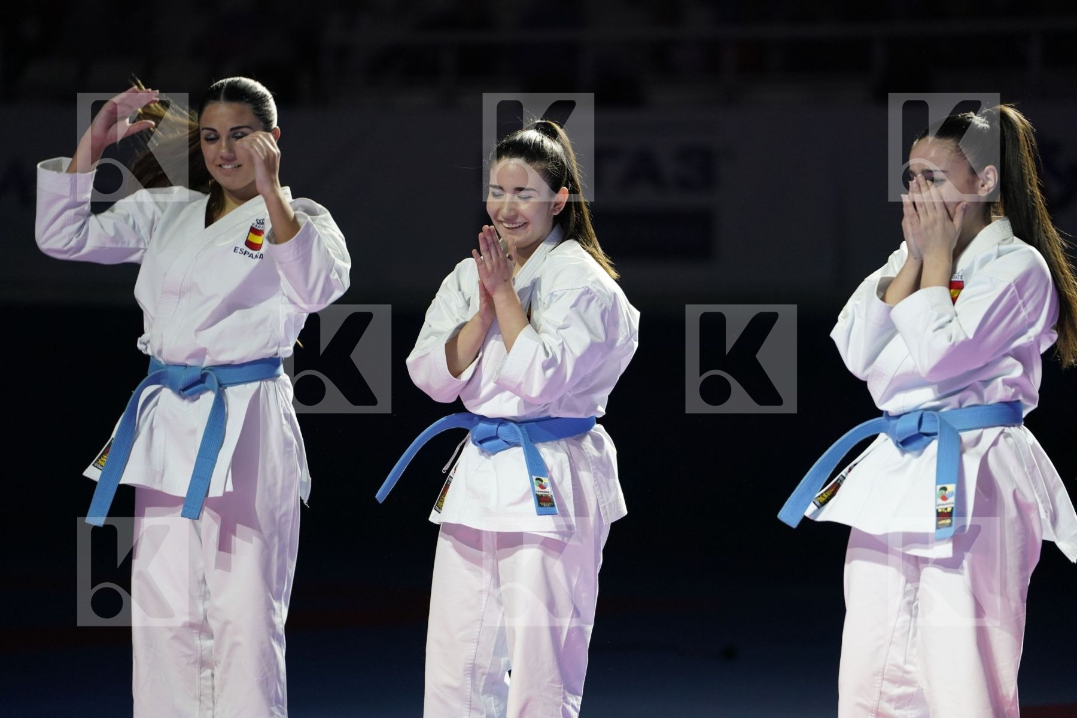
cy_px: 359
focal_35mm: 200
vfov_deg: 6.9
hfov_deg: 10.3
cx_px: 538
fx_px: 5983
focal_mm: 200
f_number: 2.8
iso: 1600
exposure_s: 1/500
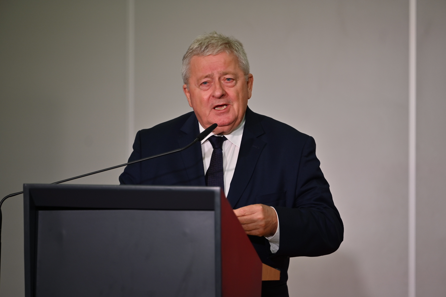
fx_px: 2230
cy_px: 148
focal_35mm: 180
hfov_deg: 11.4
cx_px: 223
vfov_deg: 7.6
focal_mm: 180
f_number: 2.8
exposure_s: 1/200
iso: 220
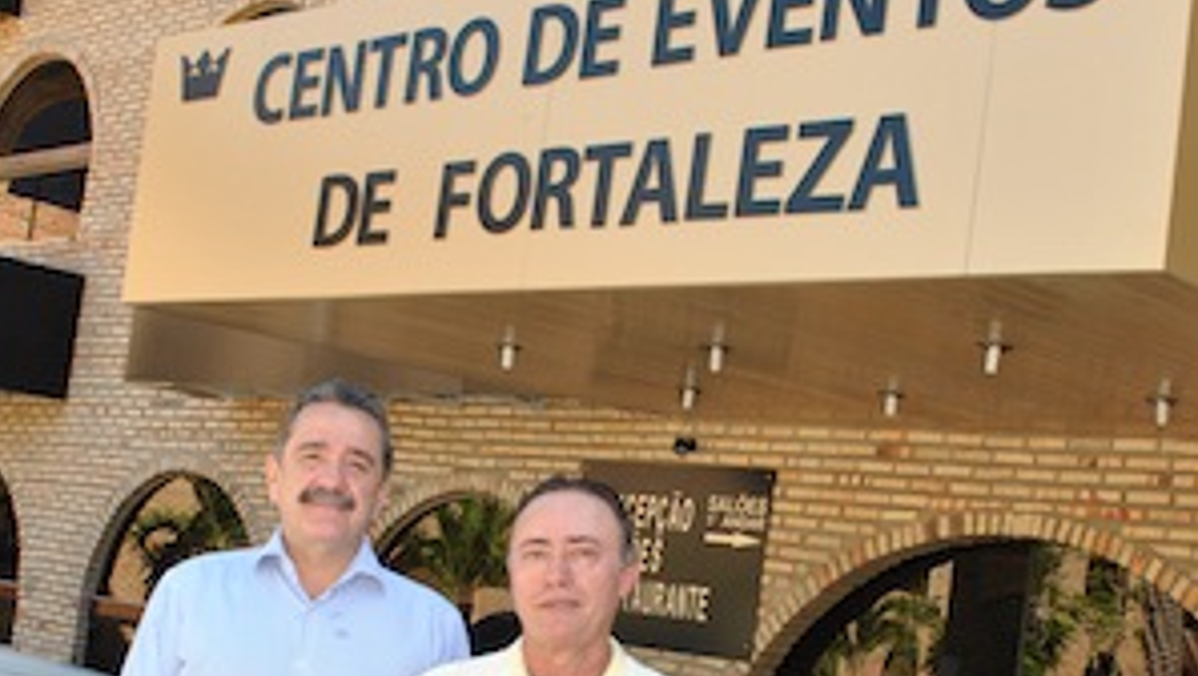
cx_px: 623
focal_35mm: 58
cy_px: 527
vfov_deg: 20.6
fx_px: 1843
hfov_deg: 36.0
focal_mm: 20
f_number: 8
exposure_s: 1/200
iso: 400
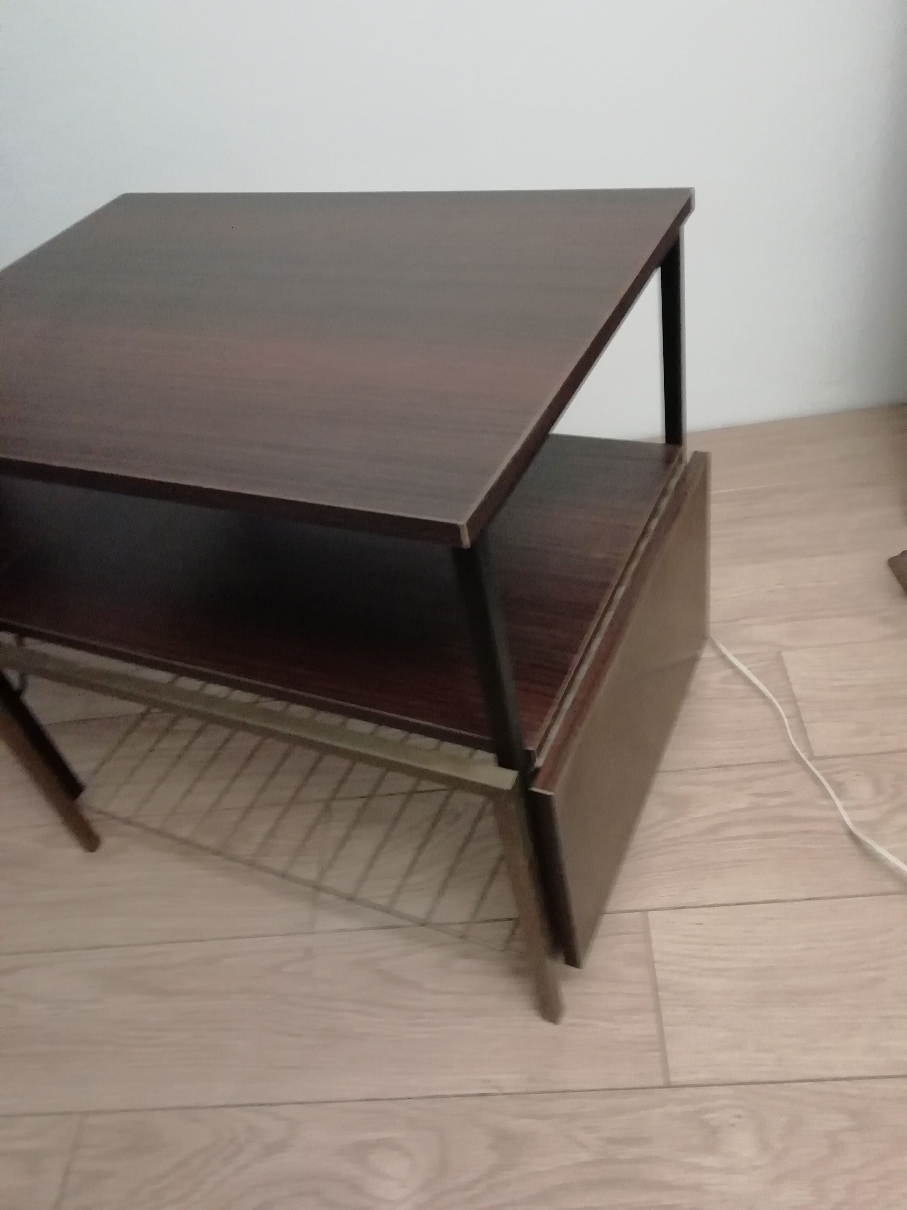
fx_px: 943
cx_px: 454
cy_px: 605
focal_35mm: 27
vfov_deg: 65.3
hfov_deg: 51.4
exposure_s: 1/16.7
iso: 500
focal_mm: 3.46
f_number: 2.2
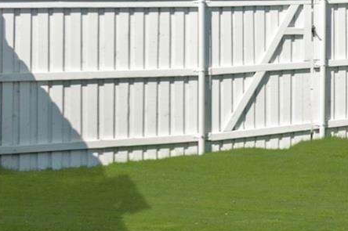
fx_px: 1603
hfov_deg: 11.5
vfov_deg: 8.2
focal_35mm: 166
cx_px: 632
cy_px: 16
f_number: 8
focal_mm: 24
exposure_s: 1/640
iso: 400
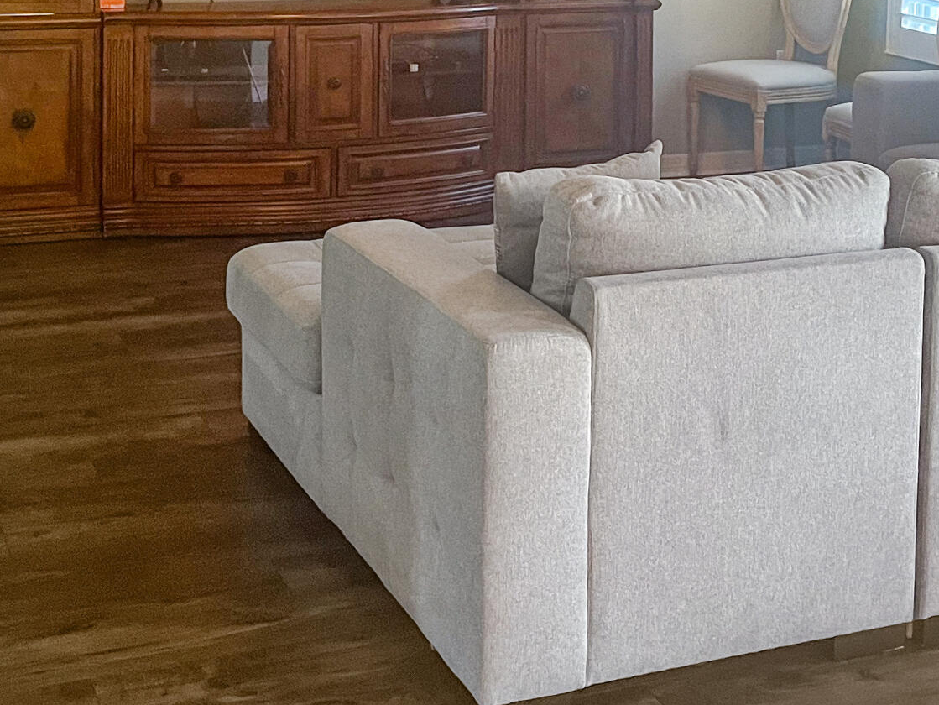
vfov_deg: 20.9
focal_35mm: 67
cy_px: -76
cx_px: 621
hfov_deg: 28.8
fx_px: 1818
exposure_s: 1/60
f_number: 1.6
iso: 250
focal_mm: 5.1
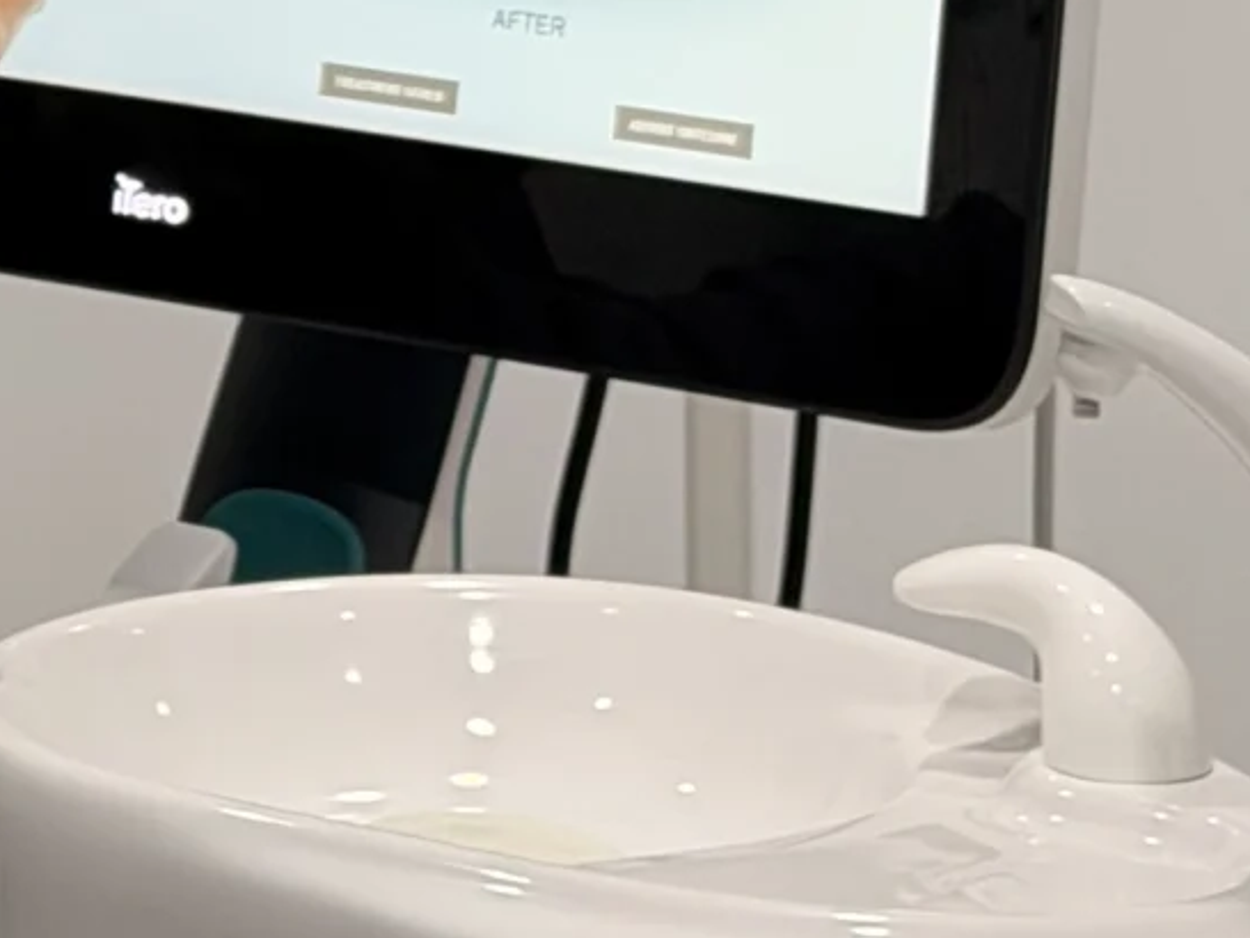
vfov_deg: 6.4
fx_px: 8128
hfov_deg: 8.6
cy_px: -1139
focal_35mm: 225
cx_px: -462
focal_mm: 6.76
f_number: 1.78
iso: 64
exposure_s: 1/60
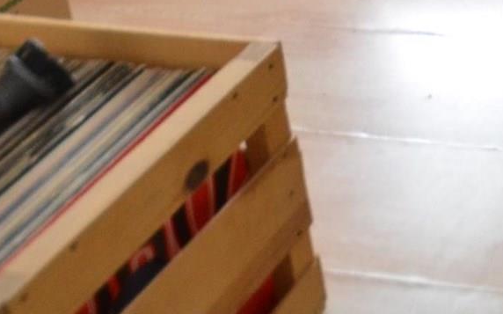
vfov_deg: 11.3
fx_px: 1124
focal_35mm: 82
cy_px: -565
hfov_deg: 17.7
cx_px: 1009
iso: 800
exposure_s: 1/60
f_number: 4
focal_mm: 10
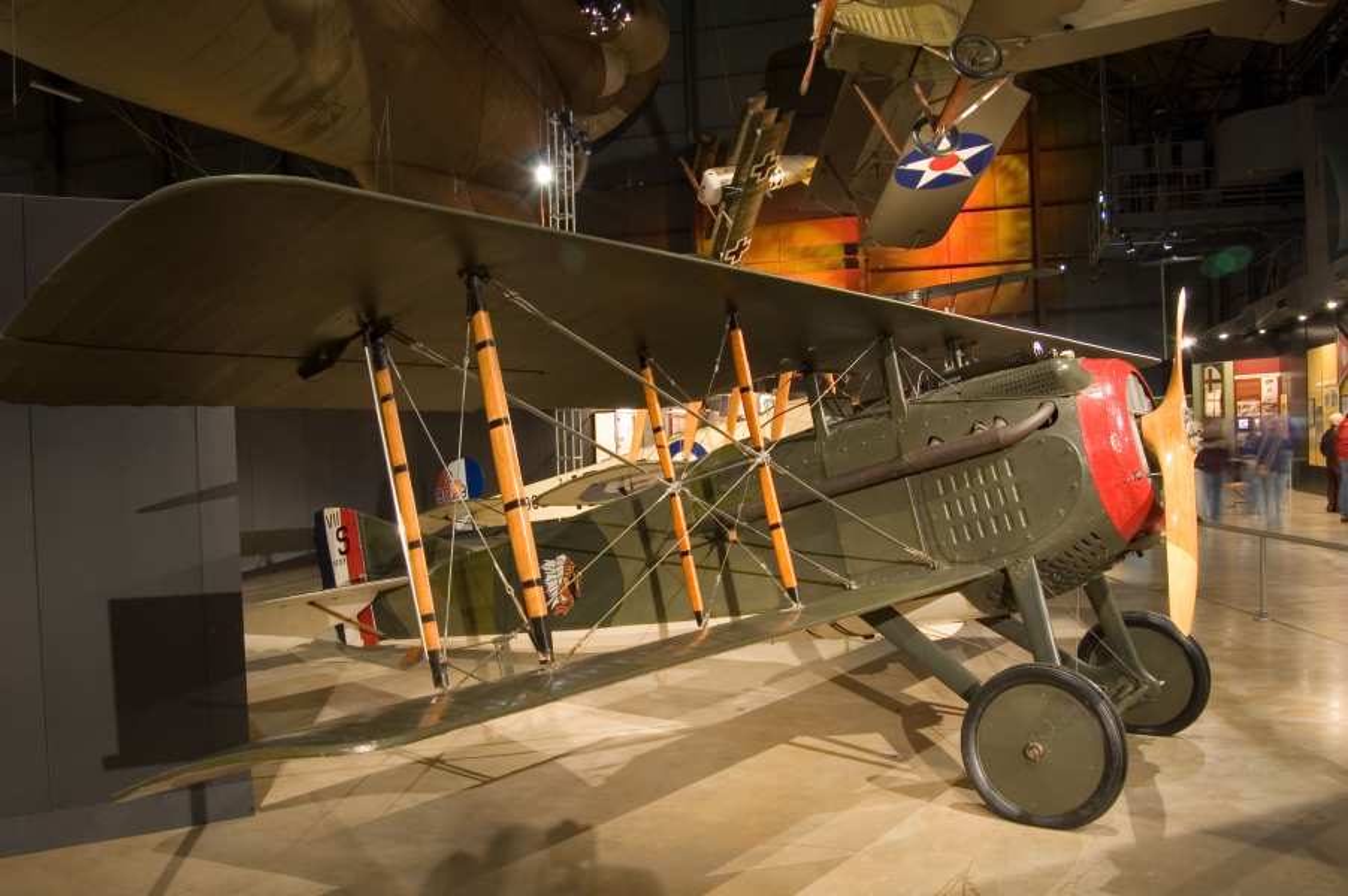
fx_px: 1066
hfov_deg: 64.6
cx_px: 674
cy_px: 448
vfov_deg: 45.6
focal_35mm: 28
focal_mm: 19
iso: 200
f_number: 8
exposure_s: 3
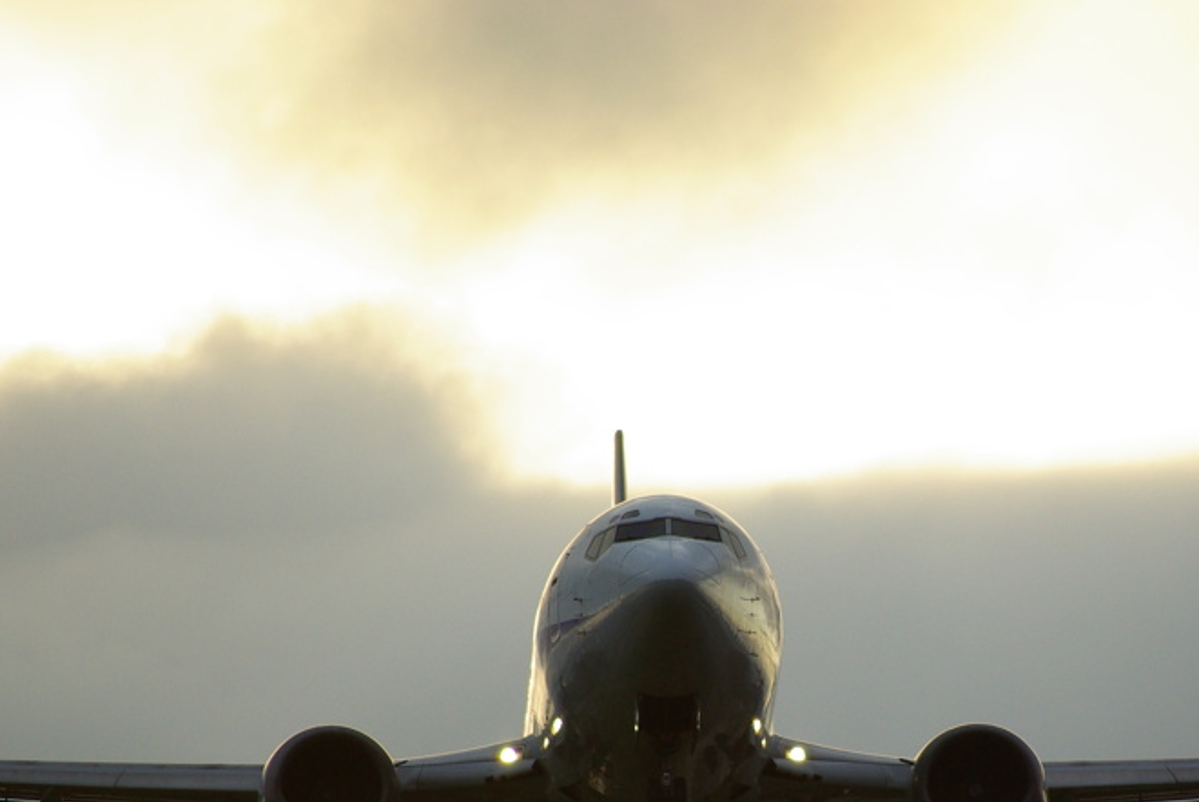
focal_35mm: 697
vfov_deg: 2.0
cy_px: 614
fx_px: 23234
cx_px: 798
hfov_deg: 3.0
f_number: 6.3
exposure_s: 1/640
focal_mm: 300
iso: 200
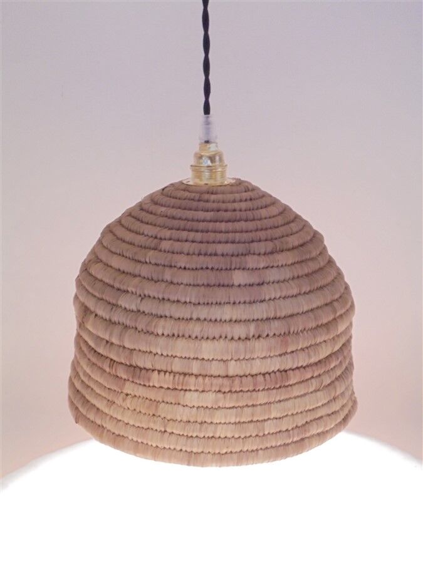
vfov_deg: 43.9
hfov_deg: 33.6
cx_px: 212
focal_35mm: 43
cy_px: 282
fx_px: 701
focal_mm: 7.8
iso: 400
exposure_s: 1/8
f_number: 4.5
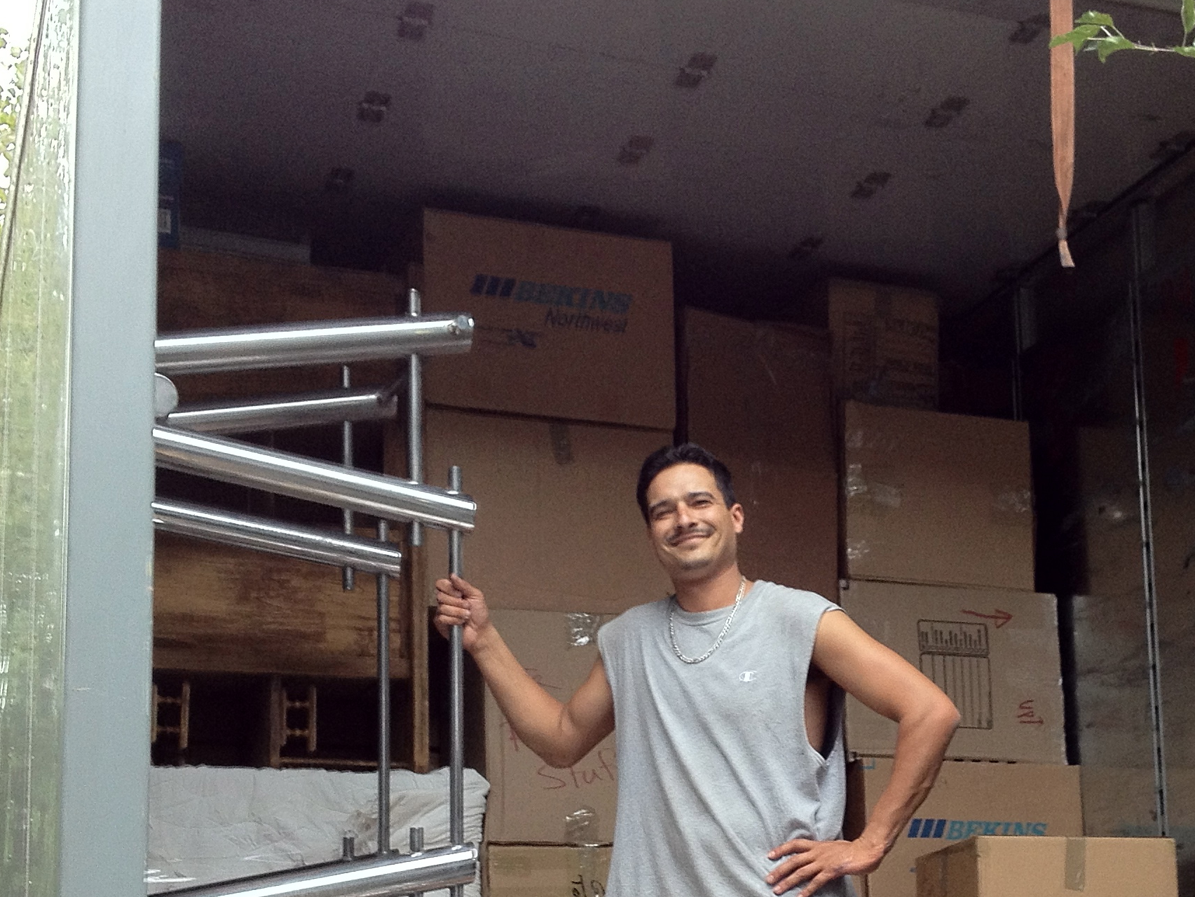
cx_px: 806
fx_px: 2313
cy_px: 741
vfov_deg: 21.6
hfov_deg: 28.8
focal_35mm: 67
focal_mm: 4.28
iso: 80
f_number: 2.4
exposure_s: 1/60
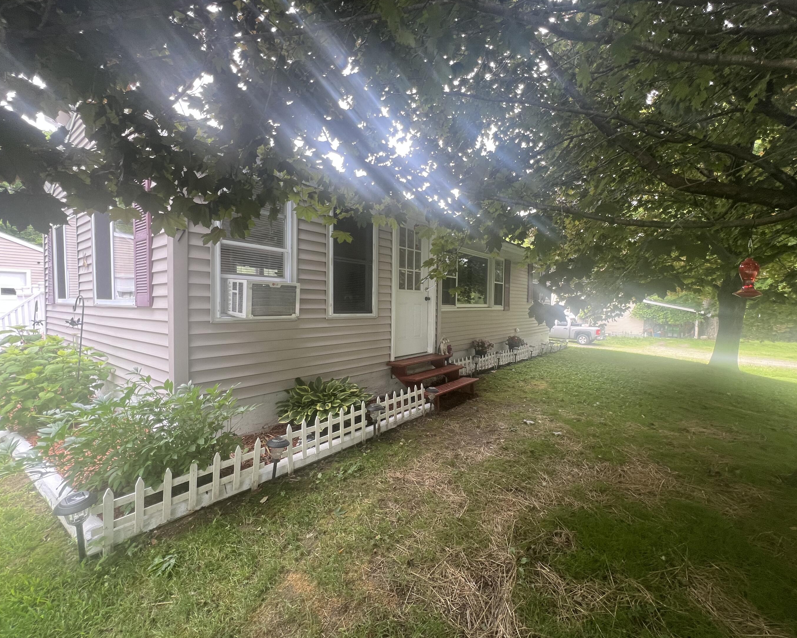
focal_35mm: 14
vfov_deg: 88.0
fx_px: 330
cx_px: 422
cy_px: 317
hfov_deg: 100.6
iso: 80
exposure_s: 1/99
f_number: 1.8
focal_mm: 1.57
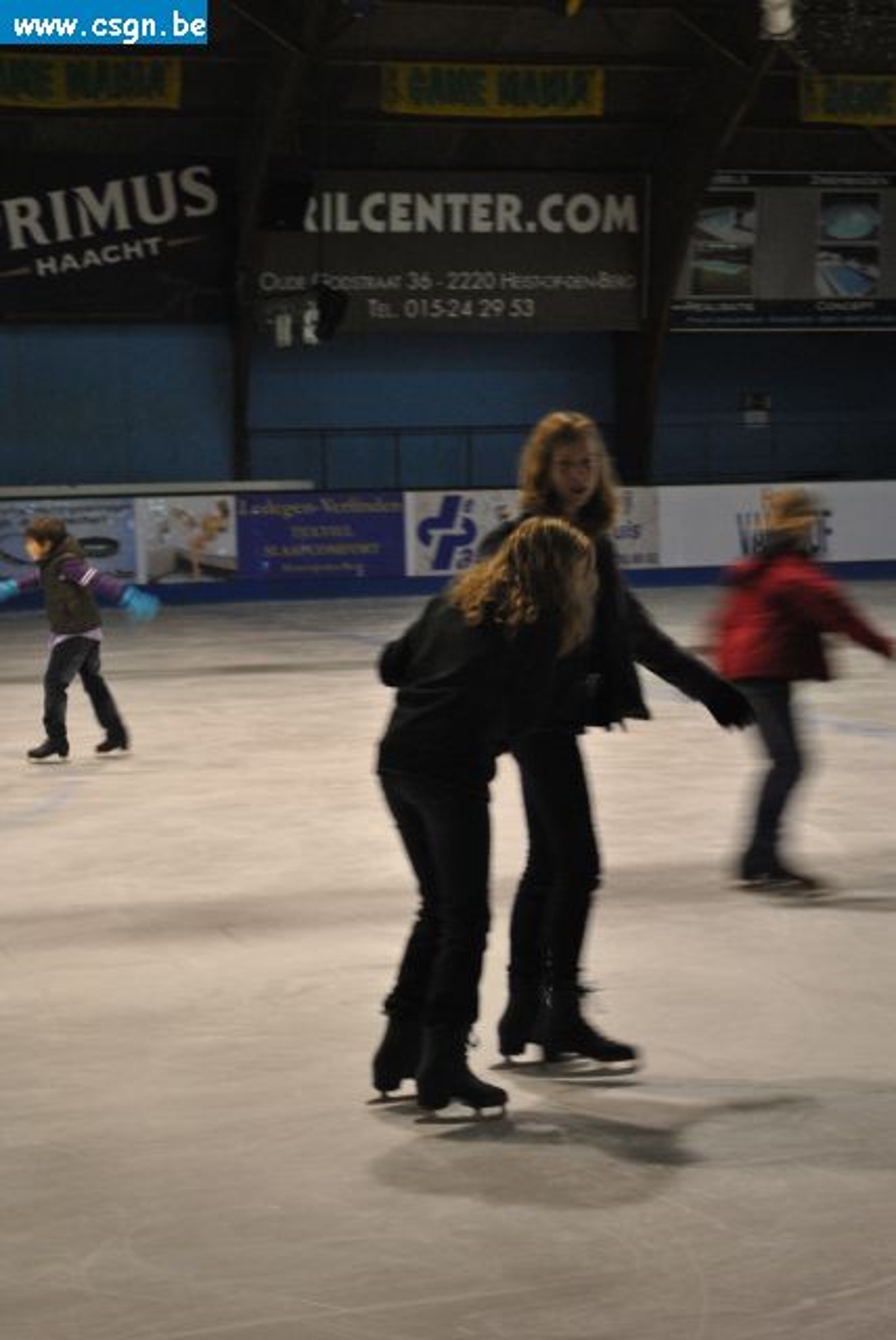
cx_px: 448
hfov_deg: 17.5
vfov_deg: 26.0
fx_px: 2905
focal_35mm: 78
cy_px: 670
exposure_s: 1/20
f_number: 5.6
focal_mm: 52
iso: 800
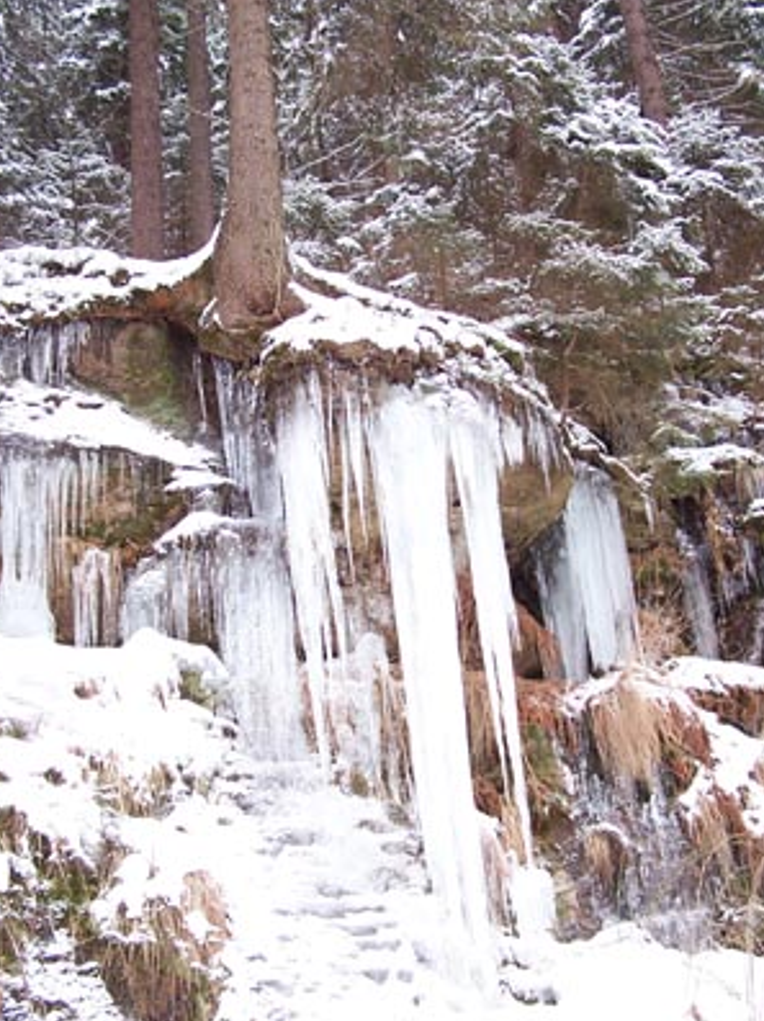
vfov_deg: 41.3
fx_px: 1356
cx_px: 383
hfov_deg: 31.5
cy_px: 507
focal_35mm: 46
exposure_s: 1/30
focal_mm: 6.3
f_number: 2.8
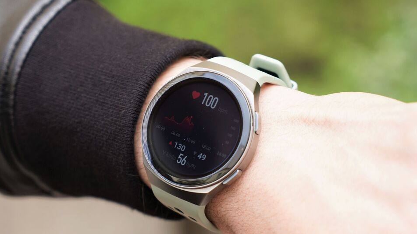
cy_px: 133
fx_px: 818
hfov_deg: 28.6
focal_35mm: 74
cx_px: 210
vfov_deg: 16.3
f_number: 4
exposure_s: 1/160
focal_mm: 70
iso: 125
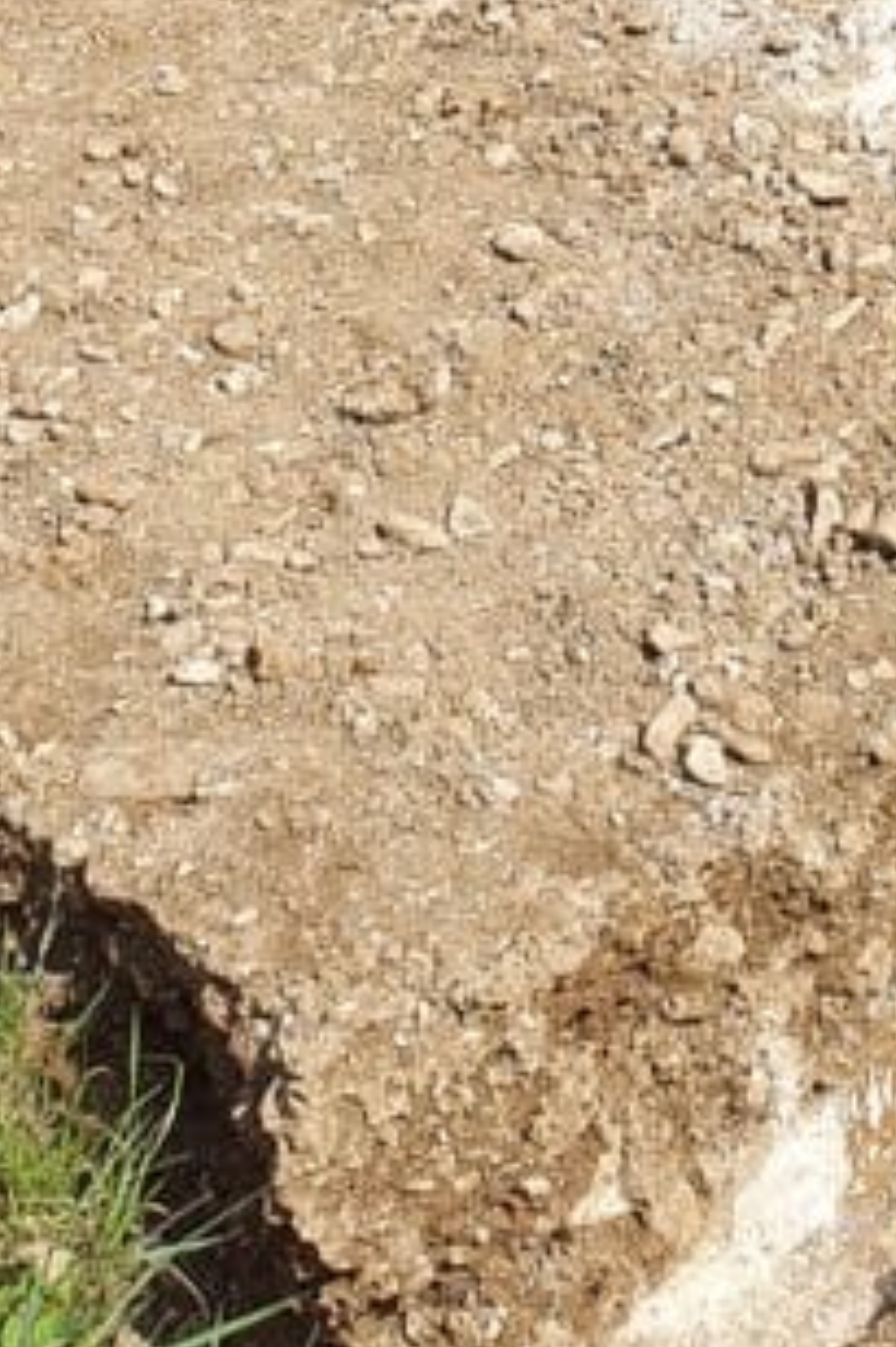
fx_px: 3364
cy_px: -674
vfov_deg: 19.7
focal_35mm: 90
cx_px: 1302
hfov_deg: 14.3
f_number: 2.4
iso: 50
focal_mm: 4.32
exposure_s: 1/1536
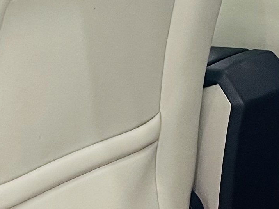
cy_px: -47
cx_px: 321
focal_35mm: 141
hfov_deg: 13.7
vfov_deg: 10.3
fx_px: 1136
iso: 320
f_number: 1.6
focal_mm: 5.1
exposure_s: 1/52
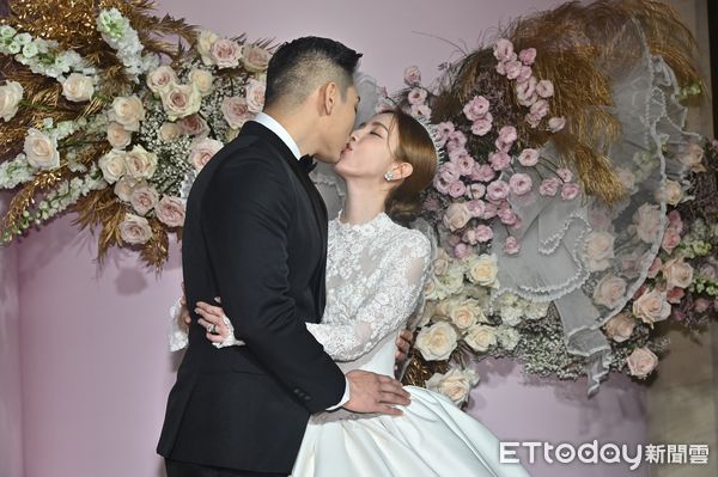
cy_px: 238
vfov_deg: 17.5
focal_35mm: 78
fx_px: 1554
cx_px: 359
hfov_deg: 26.0
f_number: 5.6
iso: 640
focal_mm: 78
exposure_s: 1/200
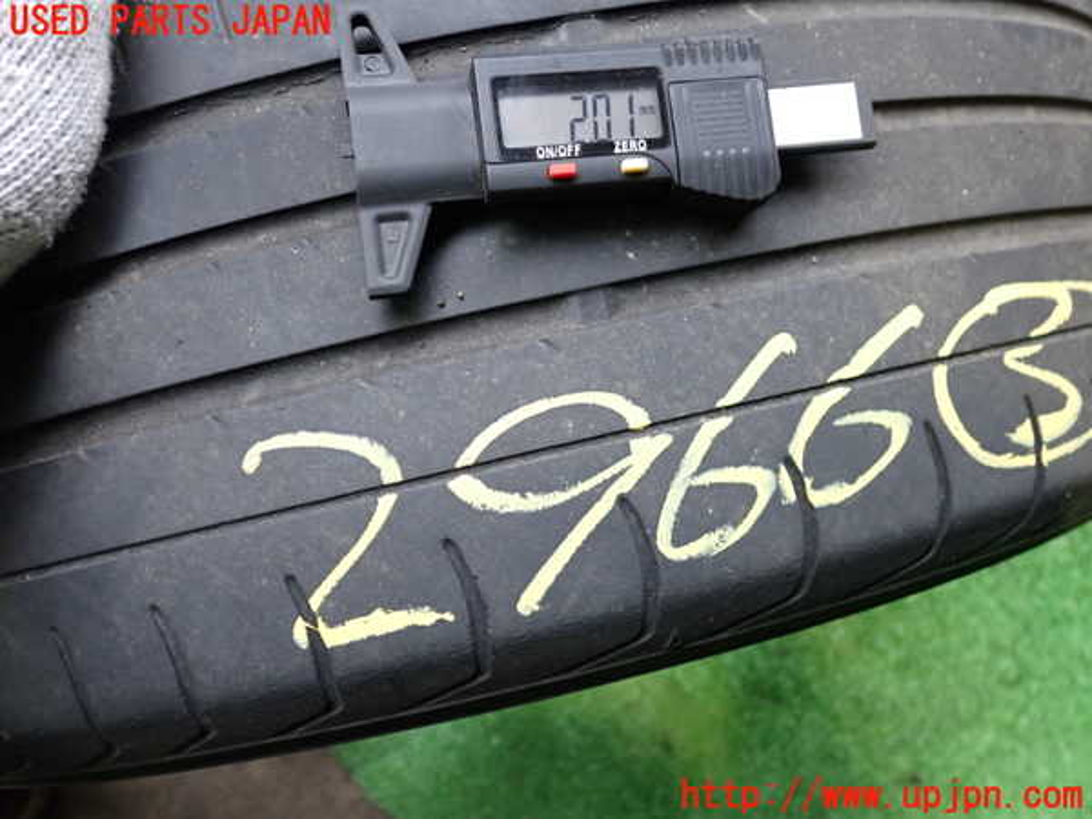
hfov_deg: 60.0
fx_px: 946
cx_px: 546
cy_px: 410
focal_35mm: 30
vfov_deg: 46.8
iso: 250
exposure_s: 1/30
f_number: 2.3
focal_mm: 5.4
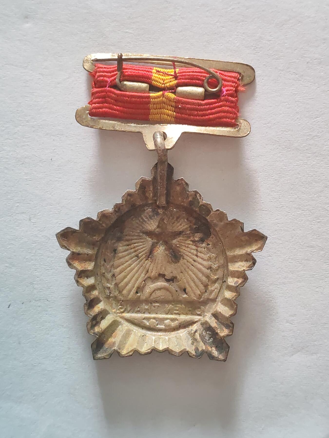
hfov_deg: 21.6
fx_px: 862
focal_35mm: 68
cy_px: 219
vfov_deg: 28.6
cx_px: 164
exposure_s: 1/25
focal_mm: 5.52
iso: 640
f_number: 1.95
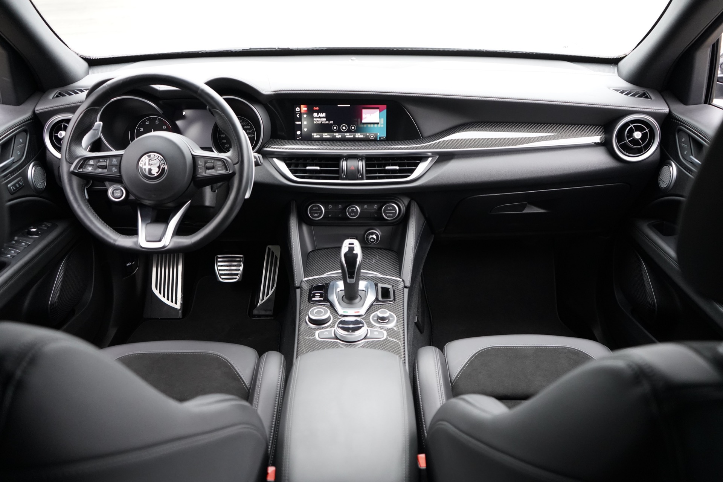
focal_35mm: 28
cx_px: 362
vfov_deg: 46.4
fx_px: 562
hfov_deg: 65.5
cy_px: 241
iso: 5000
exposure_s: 1/160
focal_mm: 28
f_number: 3.5
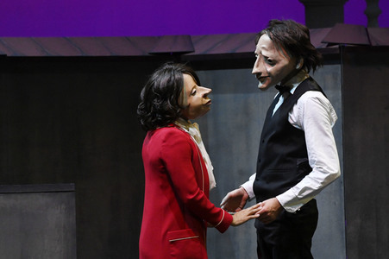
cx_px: 194
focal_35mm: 340
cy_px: 130
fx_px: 3671
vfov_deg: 4.0
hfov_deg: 6.1
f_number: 5.6
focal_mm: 340
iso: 6400
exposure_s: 1/200
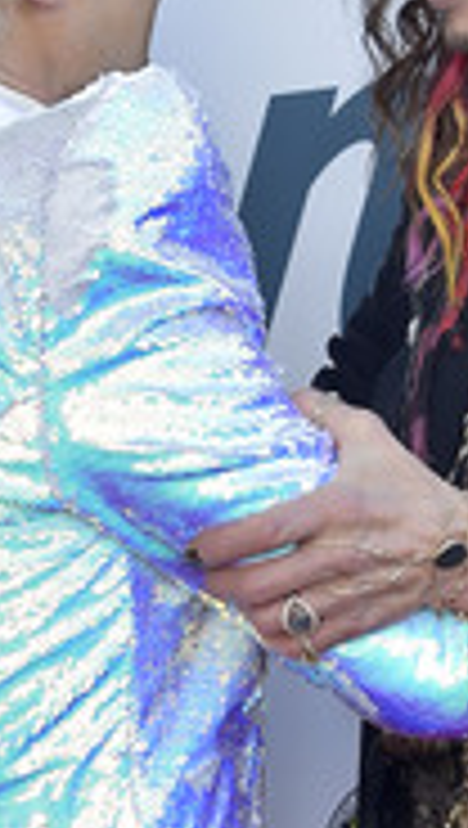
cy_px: 180
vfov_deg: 16.6
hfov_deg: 9.5
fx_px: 2814
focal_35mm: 128
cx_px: 315
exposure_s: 1/250
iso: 500
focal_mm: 50
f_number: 6.3
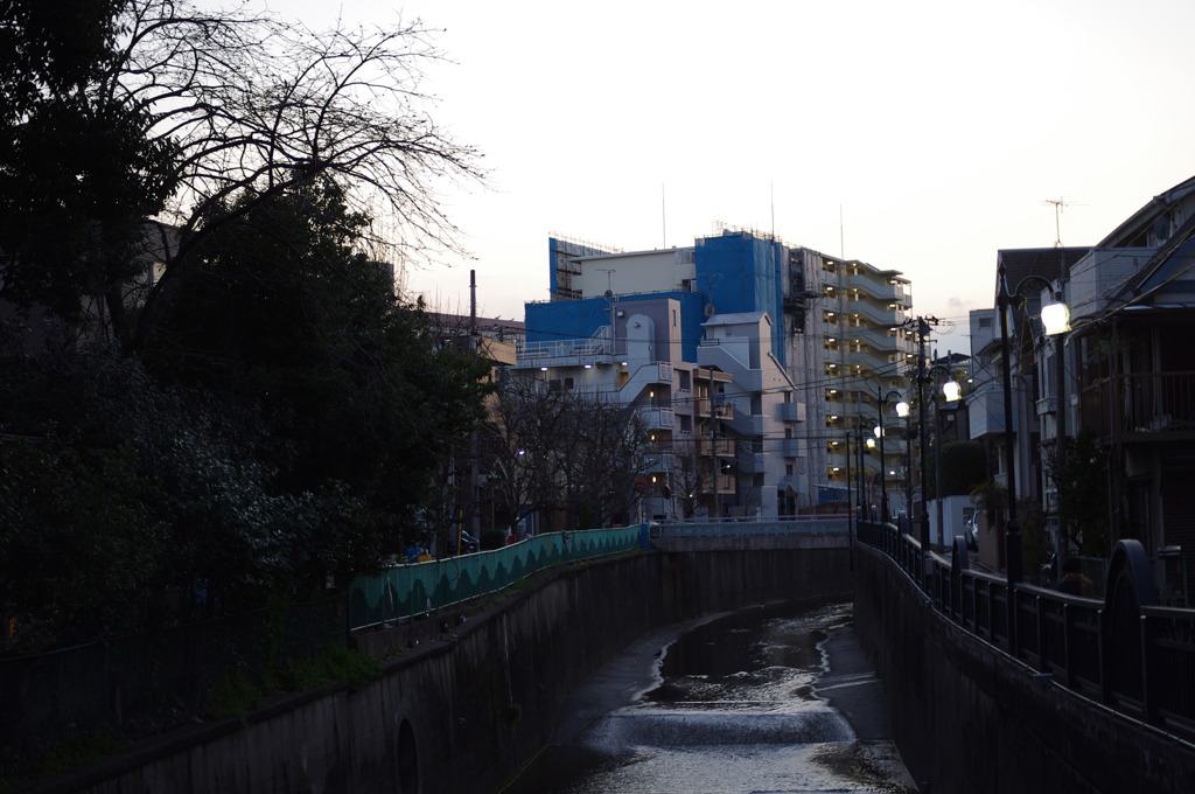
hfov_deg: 33.4
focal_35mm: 60
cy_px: 397
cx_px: 598
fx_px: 1989
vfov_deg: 22.6
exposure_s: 1/80
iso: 400
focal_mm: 40
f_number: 2.8
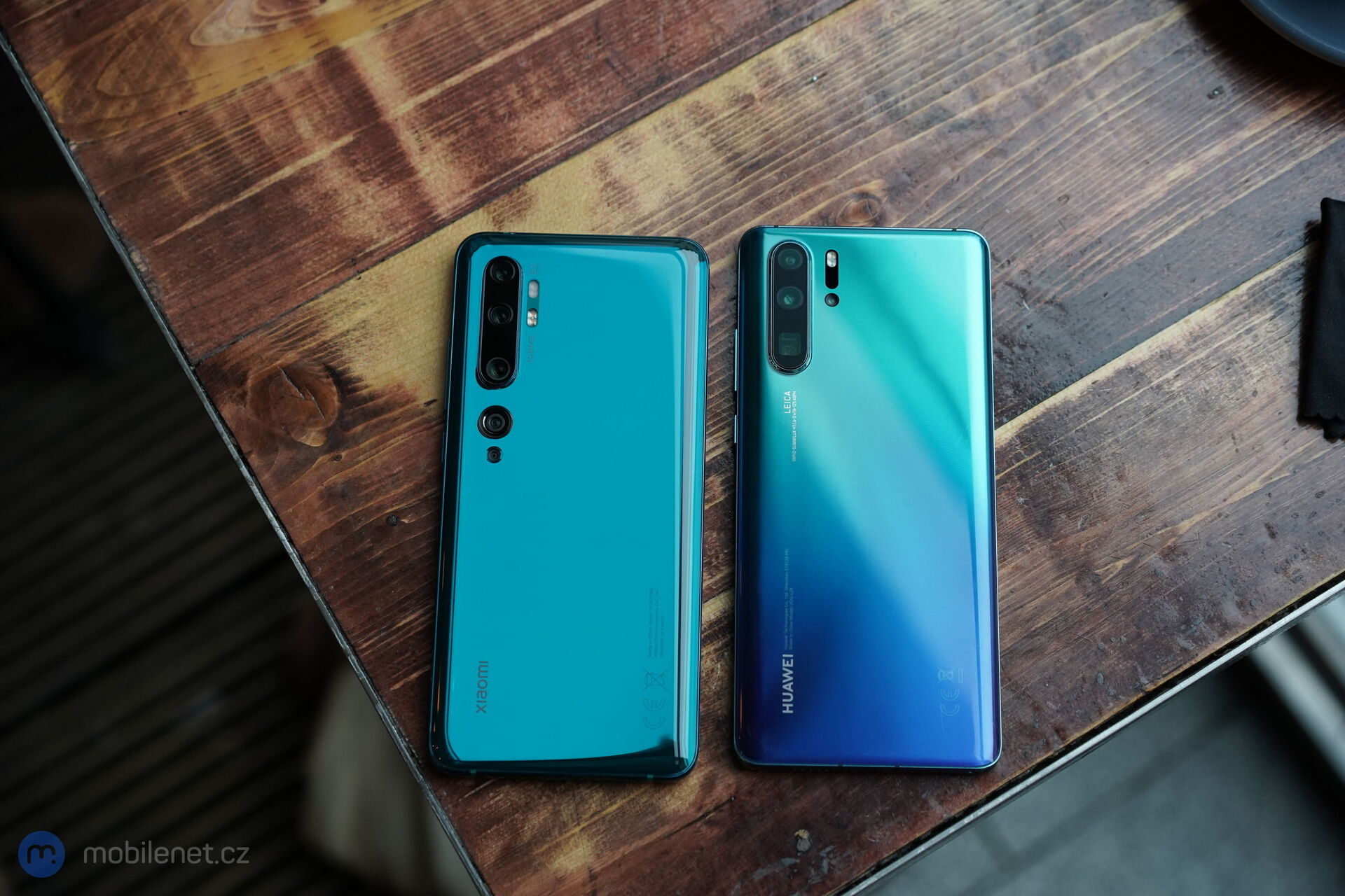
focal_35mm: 55
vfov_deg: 24.6
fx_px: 2055
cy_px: 448
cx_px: 672
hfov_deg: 36.2
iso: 1600
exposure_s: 1/250
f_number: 4.5
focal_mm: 55
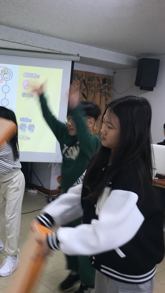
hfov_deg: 27.7
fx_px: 319
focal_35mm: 41
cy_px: 146
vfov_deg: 49.4
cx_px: 8
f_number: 1.8
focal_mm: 3.99
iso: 25
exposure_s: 1/60
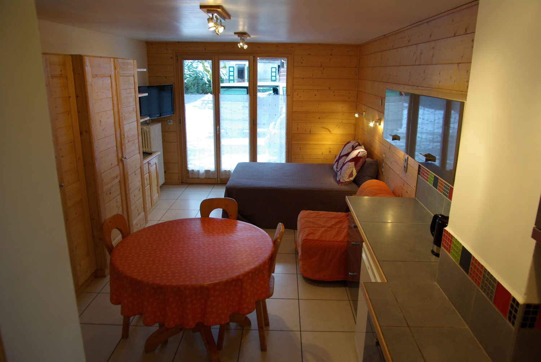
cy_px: 181
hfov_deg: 67.3
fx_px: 406
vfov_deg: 48.0
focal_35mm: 27
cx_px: 270
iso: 400
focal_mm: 18
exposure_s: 1/30
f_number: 4
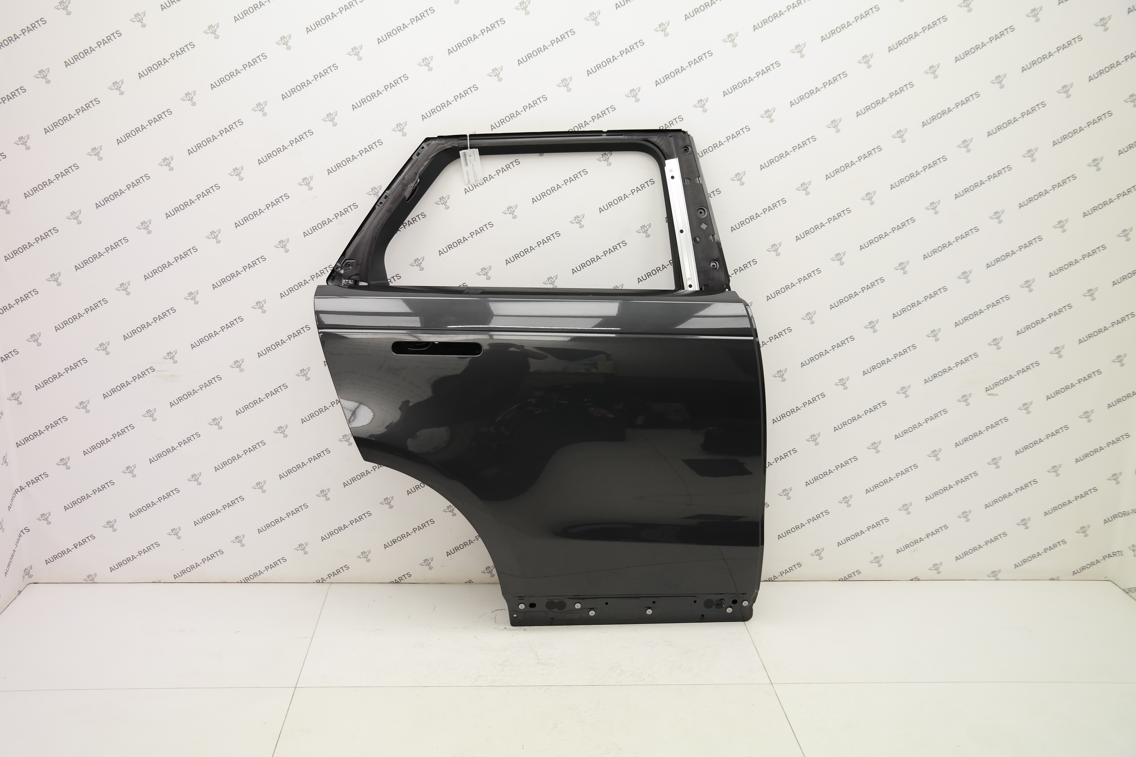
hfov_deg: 53.1
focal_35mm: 36
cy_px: 378
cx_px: 568
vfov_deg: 36.9
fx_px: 1136
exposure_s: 1/60
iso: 200
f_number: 4
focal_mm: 24
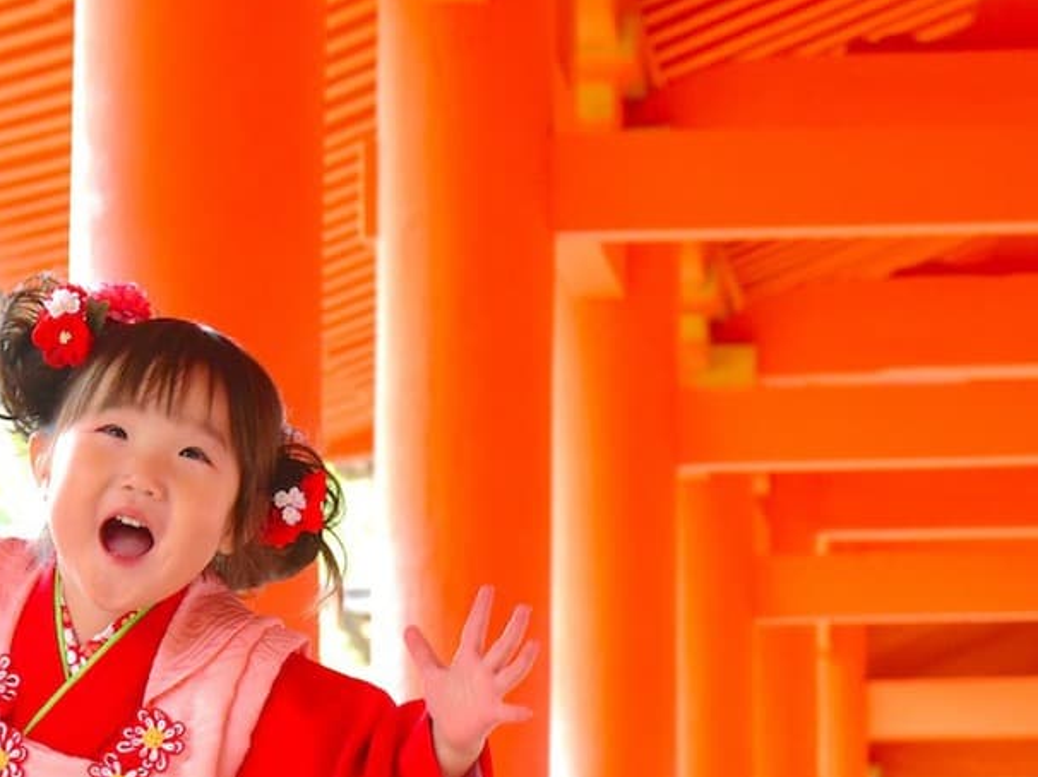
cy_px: 502
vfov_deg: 9.3
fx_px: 4796
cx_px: 725
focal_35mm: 160
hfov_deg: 12.3
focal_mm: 70
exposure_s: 1/200
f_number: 7.1
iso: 4000
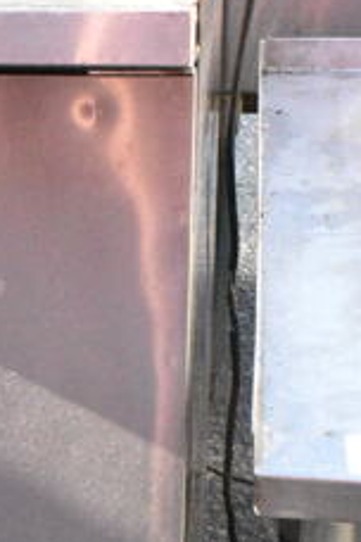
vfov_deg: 18.9
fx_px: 1624
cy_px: 196
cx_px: -238
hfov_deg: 11.9
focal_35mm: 108
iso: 6400
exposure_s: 1/800
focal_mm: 18
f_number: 11
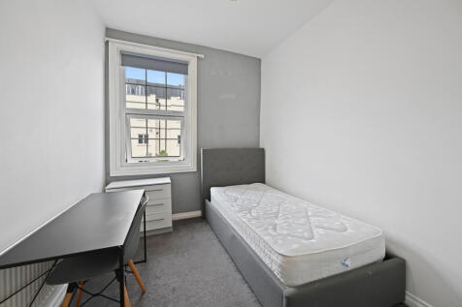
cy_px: 154
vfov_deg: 81.2
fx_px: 180
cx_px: 231
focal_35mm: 14
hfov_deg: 104.3
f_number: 7.1
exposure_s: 1/25
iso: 640
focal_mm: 14
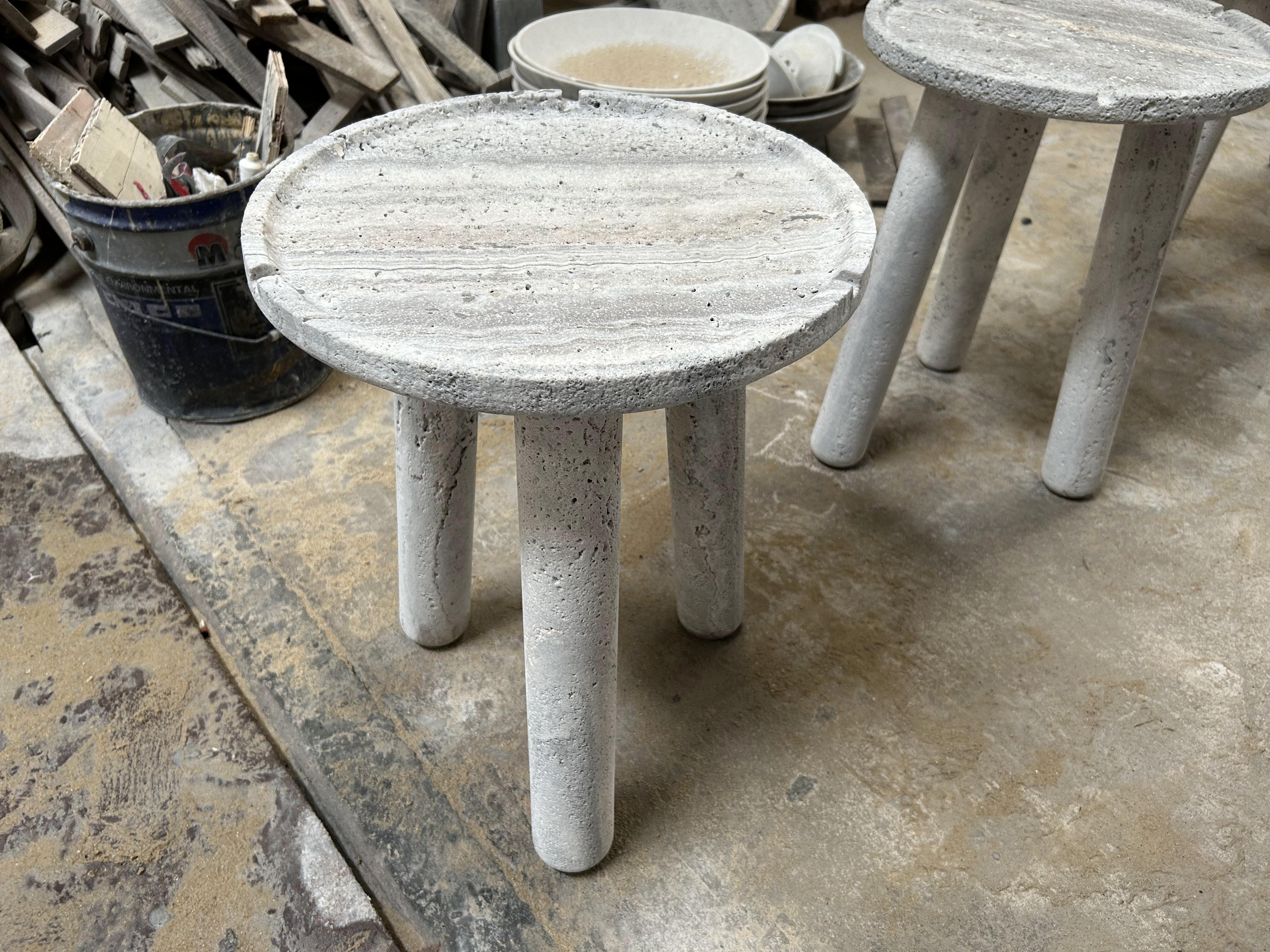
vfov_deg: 53.1
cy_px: 476
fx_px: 954
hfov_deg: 67.3
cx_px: 635
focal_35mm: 26
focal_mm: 5.7
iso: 80
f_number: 1.5
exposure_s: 1/50
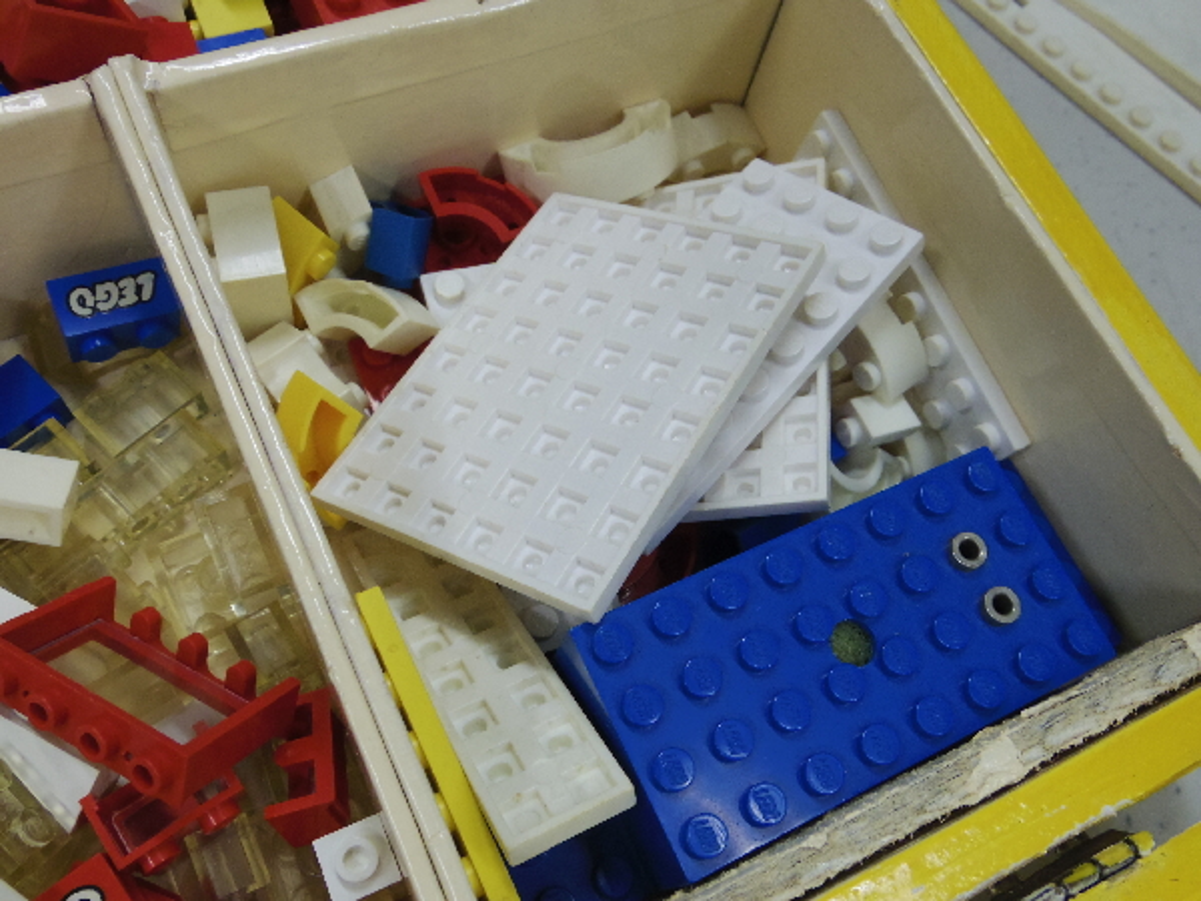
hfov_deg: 56.8
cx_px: 600
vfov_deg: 44.2
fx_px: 1110
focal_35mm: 32
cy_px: 450
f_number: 4.5
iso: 640
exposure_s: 1/50
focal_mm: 5.9
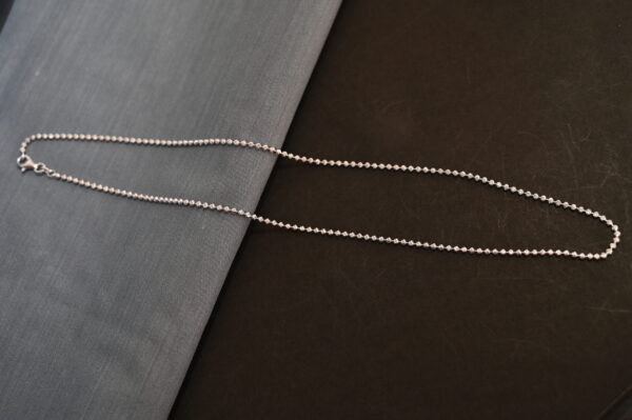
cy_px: 210
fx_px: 877
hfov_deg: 39.6
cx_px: 316
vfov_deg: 26.9
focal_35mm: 50
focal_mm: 50
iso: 400
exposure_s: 1/125
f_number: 5.6
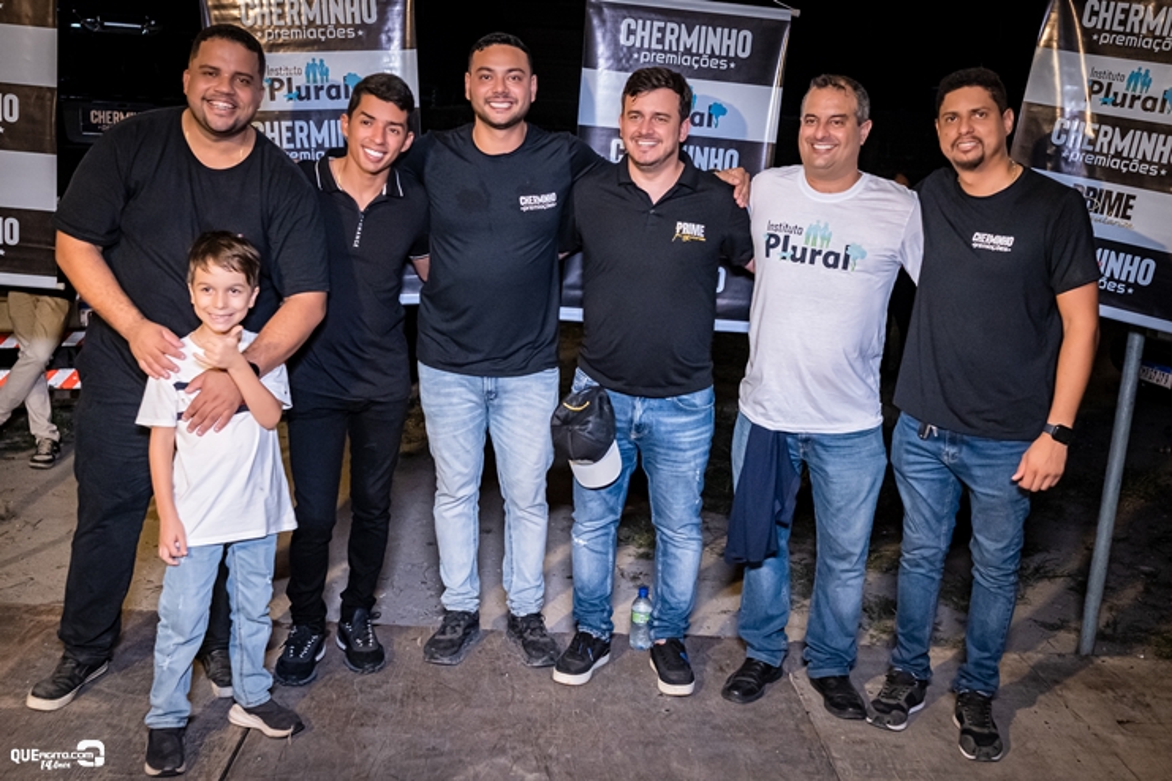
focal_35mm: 36
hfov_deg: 53.1
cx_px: 586
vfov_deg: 36.9
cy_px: 390
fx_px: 1172
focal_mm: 24
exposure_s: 1/160
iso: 2500
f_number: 2.8
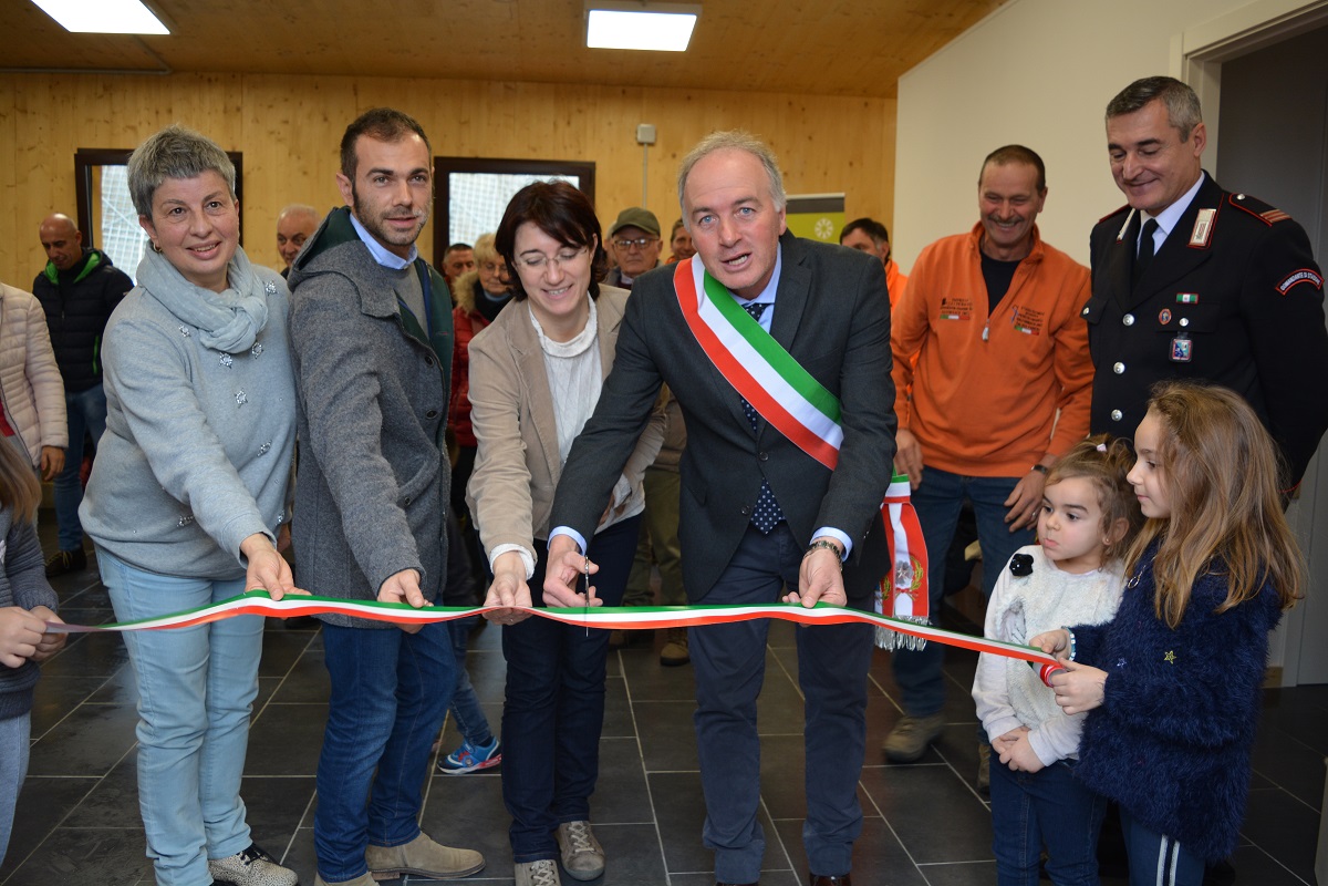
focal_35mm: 30
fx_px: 1107
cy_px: 443
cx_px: 664
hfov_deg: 61.9
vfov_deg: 43.6
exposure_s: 1/60
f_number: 4
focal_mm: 20
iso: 400
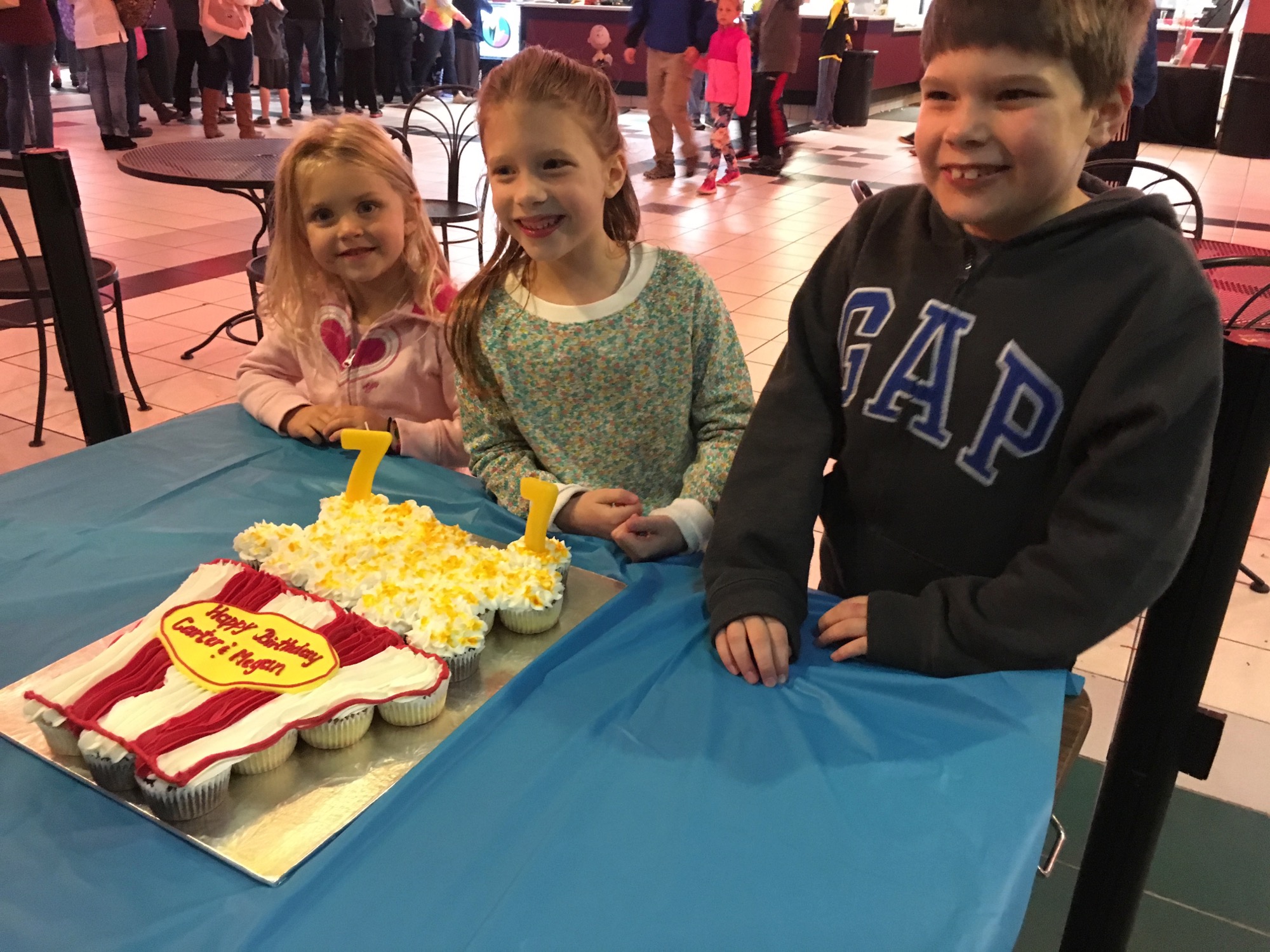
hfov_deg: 61.7
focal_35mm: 29
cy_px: 476
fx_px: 1064
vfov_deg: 48.2
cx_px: 635
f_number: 2.2
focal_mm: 4.15
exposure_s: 1/15
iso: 320
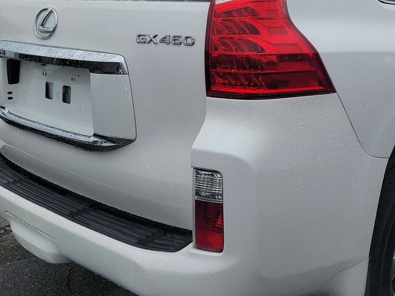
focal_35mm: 46
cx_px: 290
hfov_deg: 40.2
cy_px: 76
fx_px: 525
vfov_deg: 31.0
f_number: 1.8
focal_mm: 6.7
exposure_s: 1/315
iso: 50
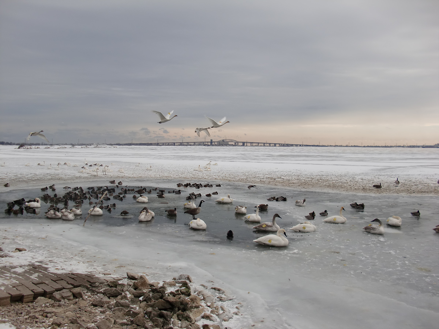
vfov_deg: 39.7
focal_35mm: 36
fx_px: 457
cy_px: 164
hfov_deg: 51.4
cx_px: 220
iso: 64
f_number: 7.9
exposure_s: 1/200
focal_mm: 6.3
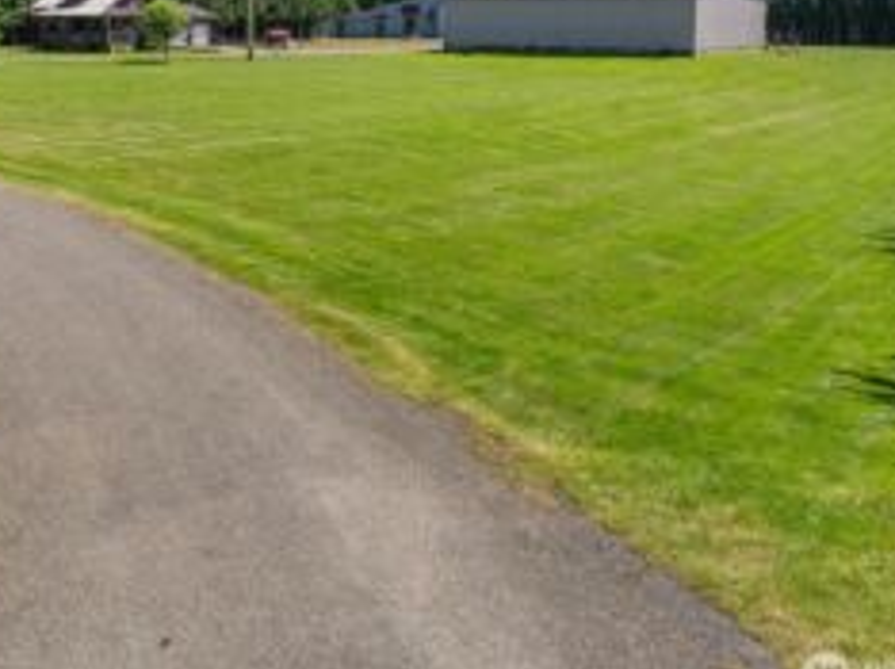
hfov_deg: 44.9
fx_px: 1059
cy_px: 143
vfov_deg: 34.1
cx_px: 279
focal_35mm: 41
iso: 100
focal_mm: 12.29
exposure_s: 1/160
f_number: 2.8
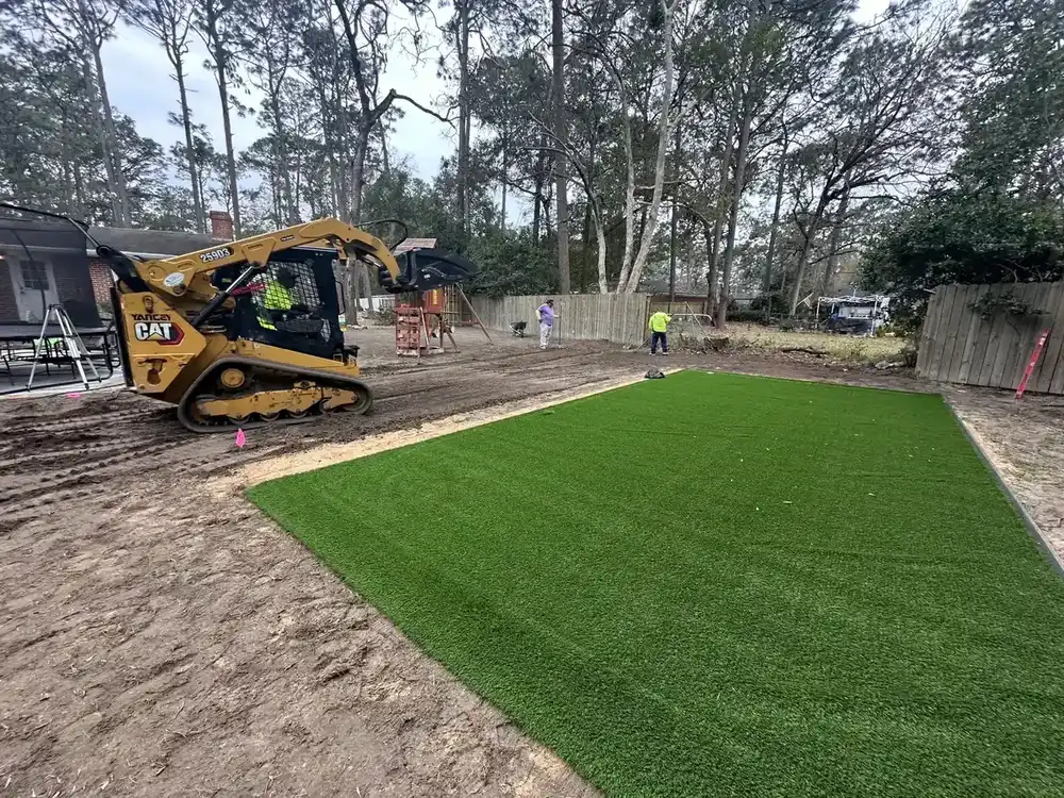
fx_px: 430
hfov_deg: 102.1
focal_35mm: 14
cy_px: 399
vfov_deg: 85.7
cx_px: 532
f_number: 2.2
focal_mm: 2.22
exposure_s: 1/99
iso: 250
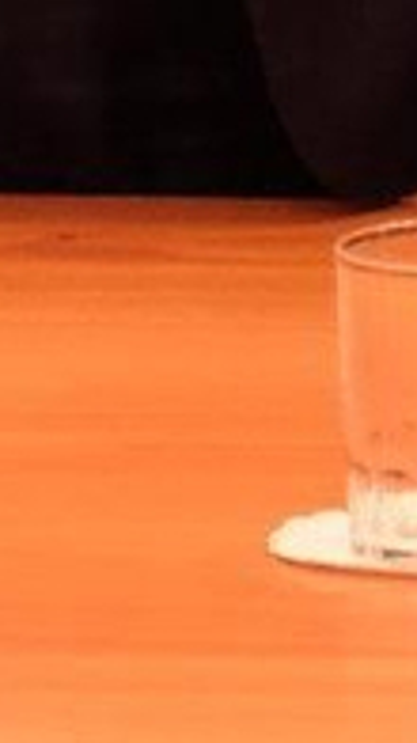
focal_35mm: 367
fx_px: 7227
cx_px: 1850
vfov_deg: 5.7
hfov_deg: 3.1
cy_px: -1044
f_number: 5
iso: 3200
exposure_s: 1/60
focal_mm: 28.9
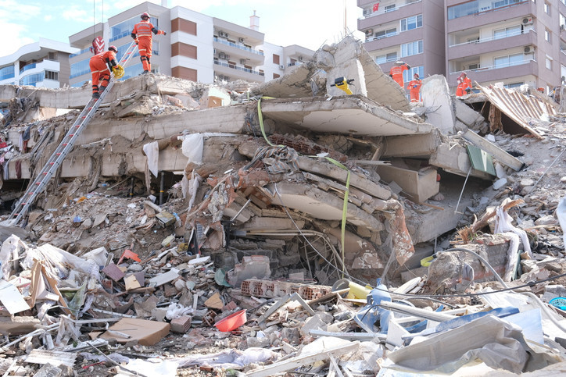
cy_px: 188
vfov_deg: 40.0
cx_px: 283
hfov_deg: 57.2
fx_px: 519
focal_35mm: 33
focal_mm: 22
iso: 160
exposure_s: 1/250
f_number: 4.5
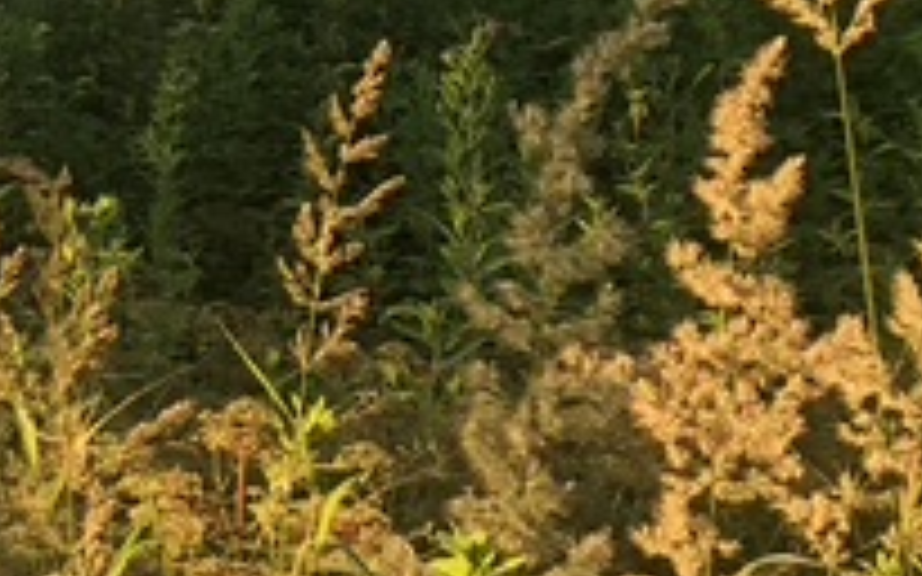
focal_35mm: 148
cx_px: -1309
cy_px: -234
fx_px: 3718
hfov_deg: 11.6
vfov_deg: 8.7
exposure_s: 1/211
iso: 20
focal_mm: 3.99
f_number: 1.8
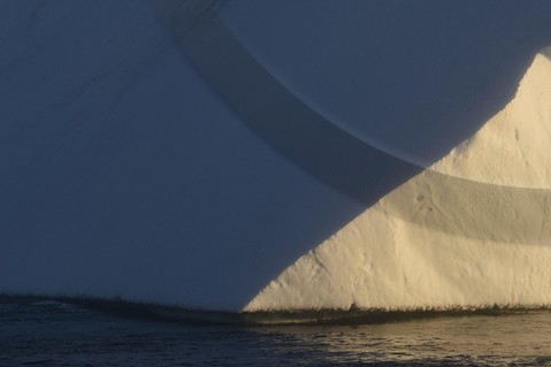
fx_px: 10220
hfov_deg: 3.1
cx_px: 560
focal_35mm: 668
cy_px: -234
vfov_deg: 2.1
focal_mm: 200
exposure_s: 1/320
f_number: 10
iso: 200
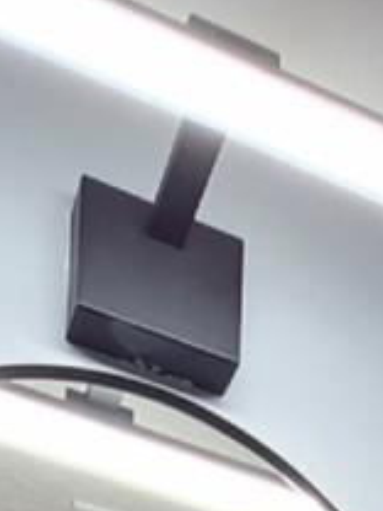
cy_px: 1307
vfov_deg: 14.0
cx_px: 196
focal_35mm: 75
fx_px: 1106
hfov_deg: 19.6
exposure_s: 1/60.2
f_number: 2.2
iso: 125
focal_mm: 1.74
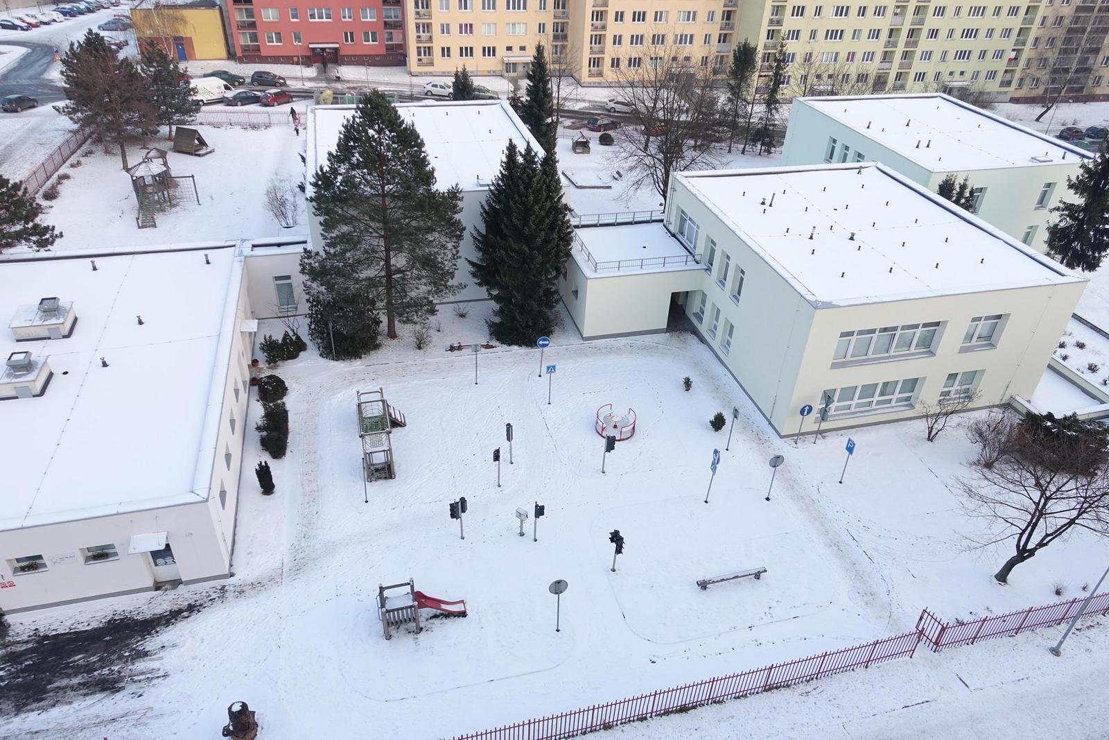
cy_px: 370
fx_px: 739
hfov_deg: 73.7
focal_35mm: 24
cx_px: 554
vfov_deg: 53.1
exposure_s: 1/100
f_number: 4
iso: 125
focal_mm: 8.8
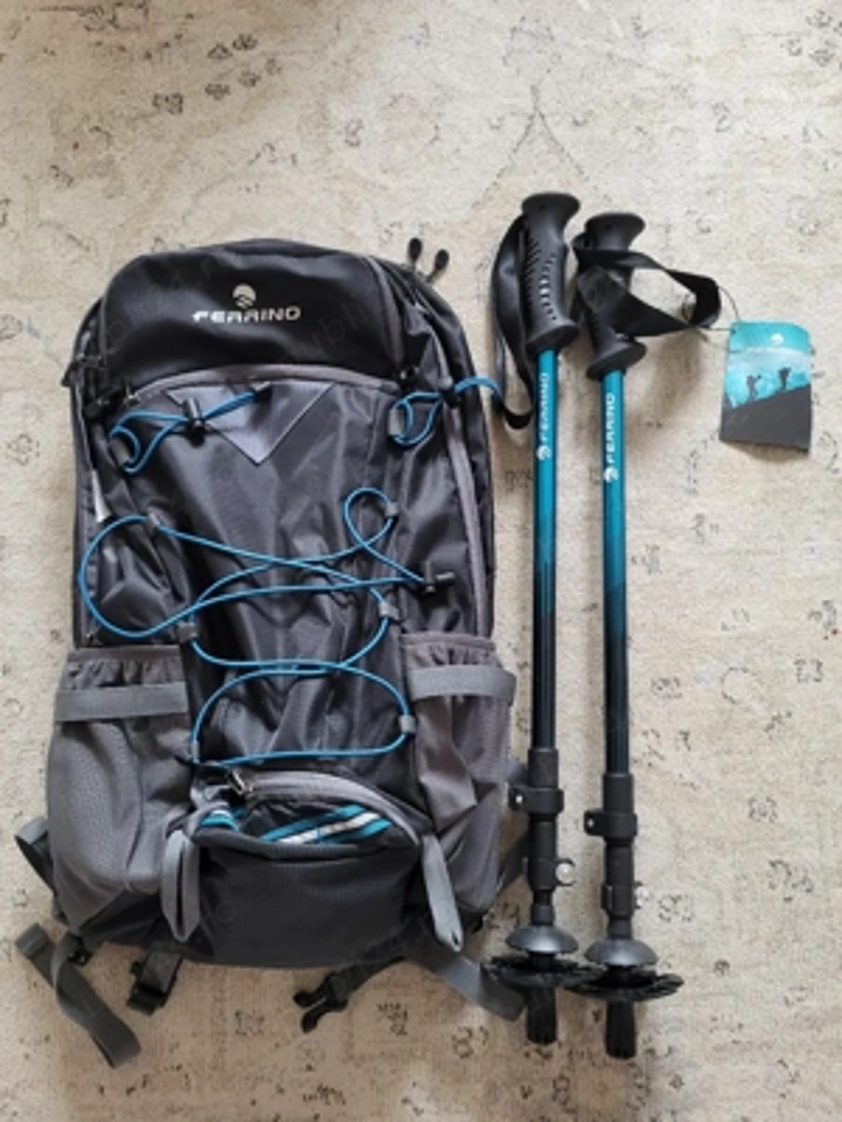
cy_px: 561
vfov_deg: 67.3
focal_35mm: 26
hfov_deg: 53.1
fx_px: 843
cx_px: 421
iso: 320
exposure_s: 1/50.3
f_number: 1.8
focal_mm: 5.4
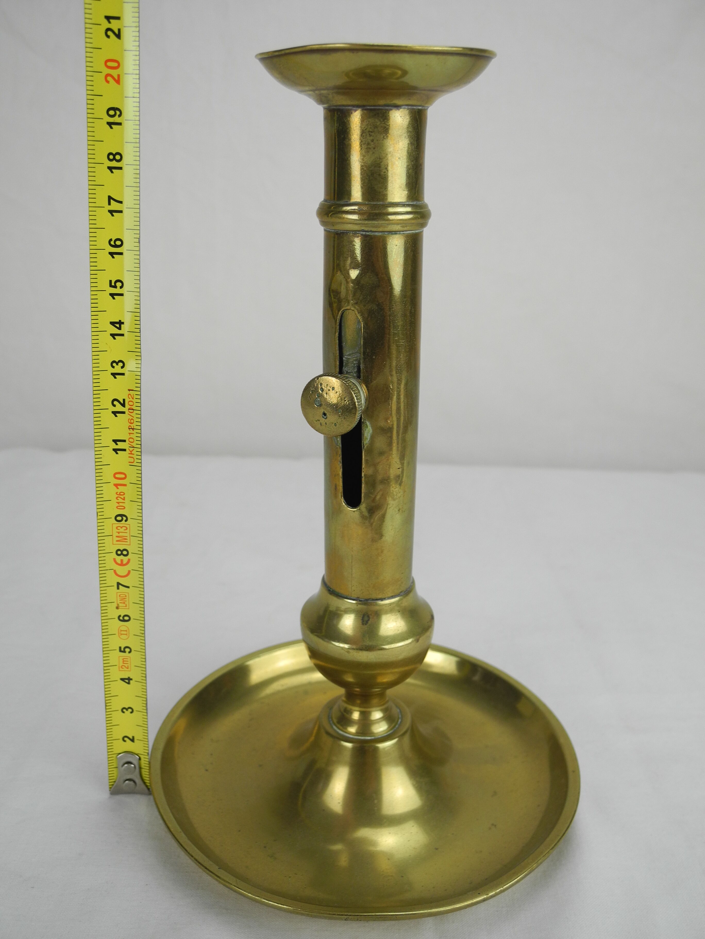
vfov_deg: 56.8
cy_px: 470
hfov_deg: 44.2
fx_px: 869
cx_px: 352
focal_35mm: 32
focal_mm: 6.8
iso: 100
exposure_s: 1/118
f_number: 2.8
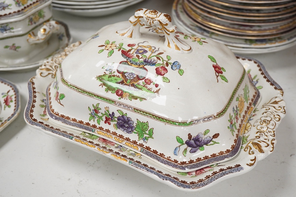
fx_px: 370
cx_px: 148
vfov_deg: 29.9
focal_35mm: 45
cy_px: 98
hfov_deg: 43.6
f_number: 9
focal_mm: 30
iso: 1250
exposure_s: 1/125
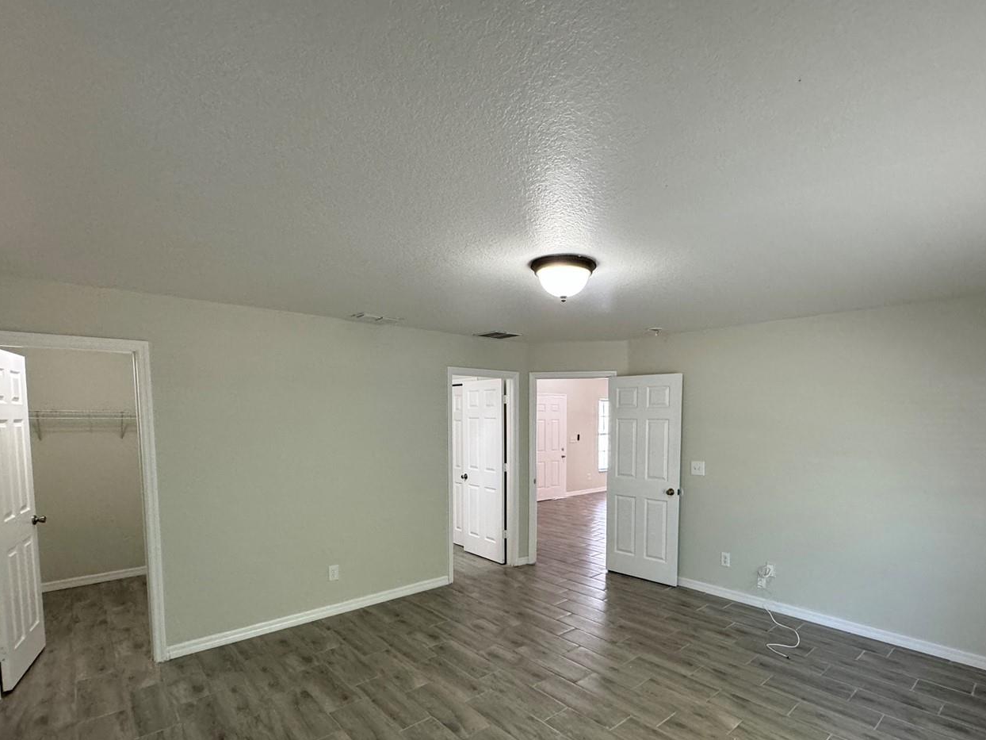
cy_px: 457
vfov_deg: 70.6
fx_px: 513
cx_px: 541
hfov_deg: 87.5
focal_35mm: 18
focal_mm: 2.22
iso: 320
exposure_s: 1/120
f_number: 2.2
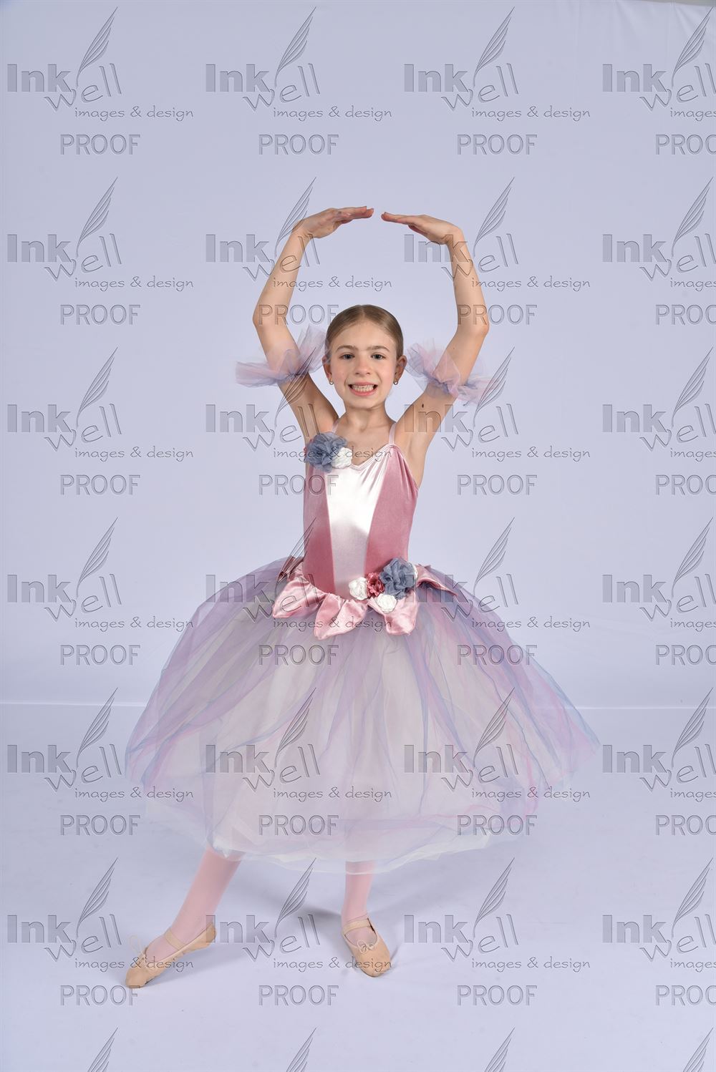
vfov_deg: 60.3
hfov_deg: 42.4
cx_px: 358
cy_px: 536
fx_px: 924
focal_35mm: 31
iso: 250
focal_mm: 31
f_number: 8
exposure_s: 1/200
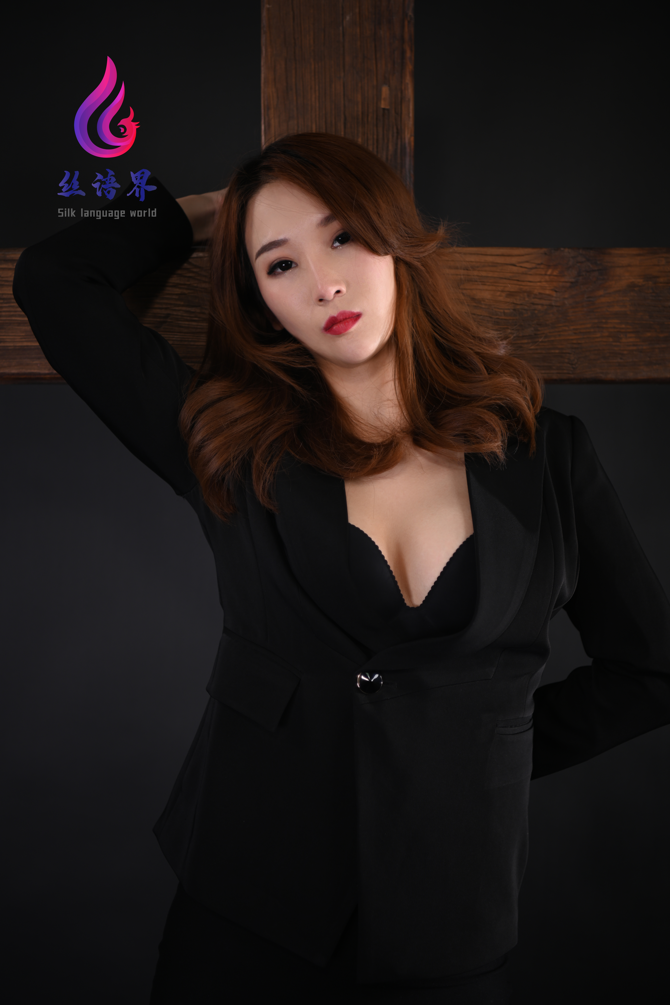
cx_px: 335
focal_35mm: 58
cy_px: 502
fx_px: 1619
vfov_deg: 34.5
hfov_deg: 23.4
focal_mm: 58
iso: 100
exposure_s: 1/160
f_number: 2.8
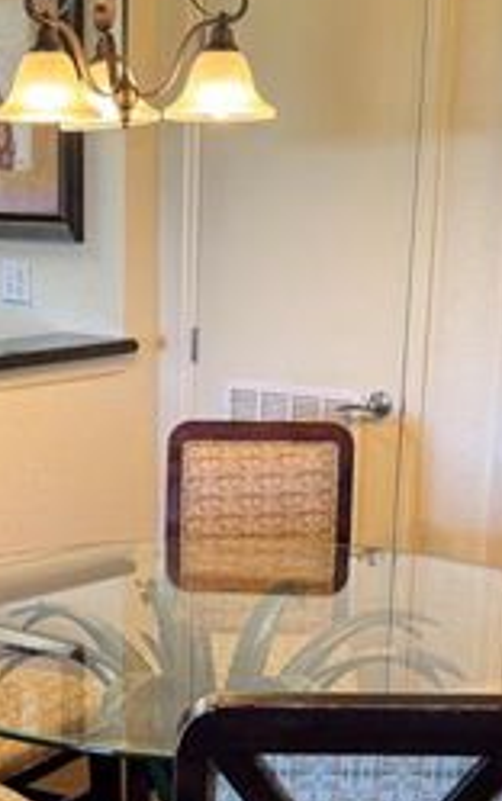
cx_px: 76
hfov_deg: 17.9
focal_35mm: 72
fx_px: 1573
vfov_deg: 28.2
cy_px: 592
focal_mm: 6.76
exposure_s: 1/60
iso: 125
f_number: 1.78
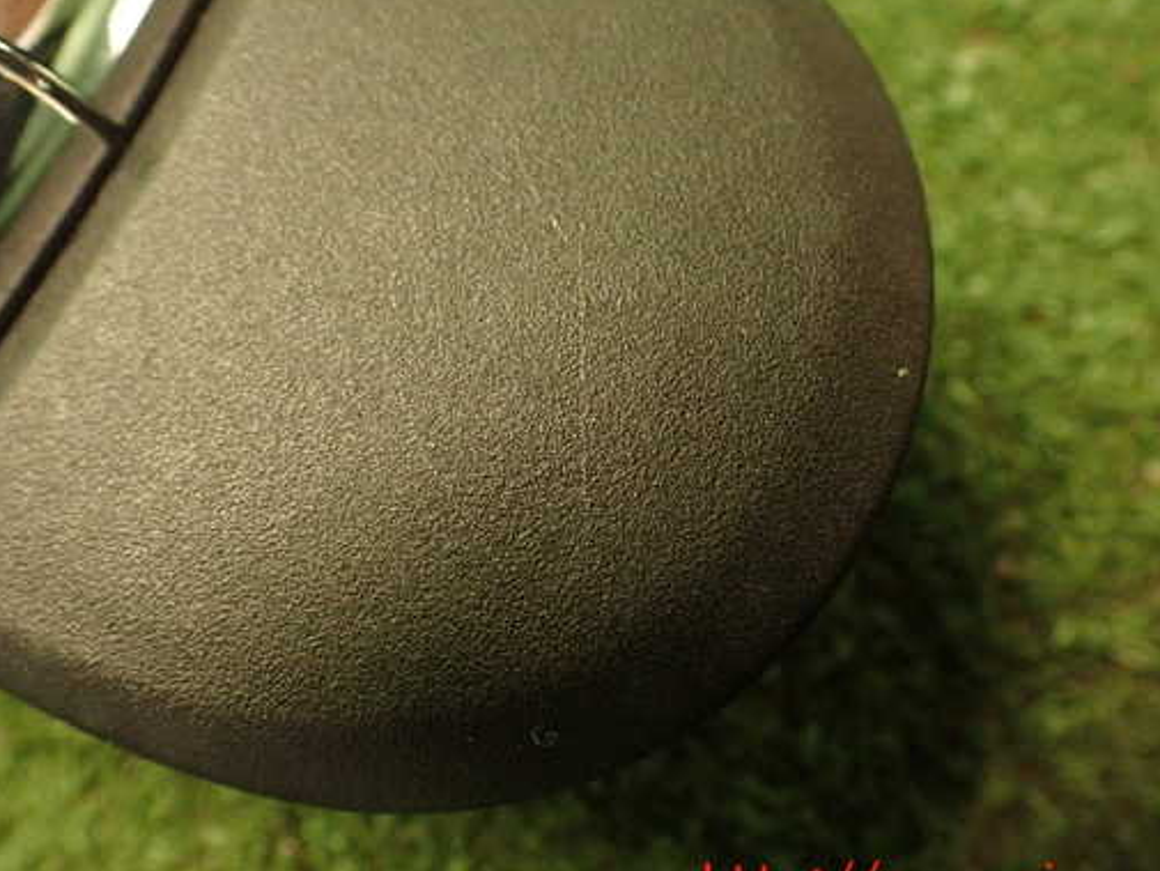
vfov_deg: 37.7
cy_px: 398
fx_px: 1274
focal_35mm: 38
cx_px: 533
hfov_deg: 48.9
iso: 800
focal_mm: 5.79
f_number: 2.4
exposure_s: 1/30
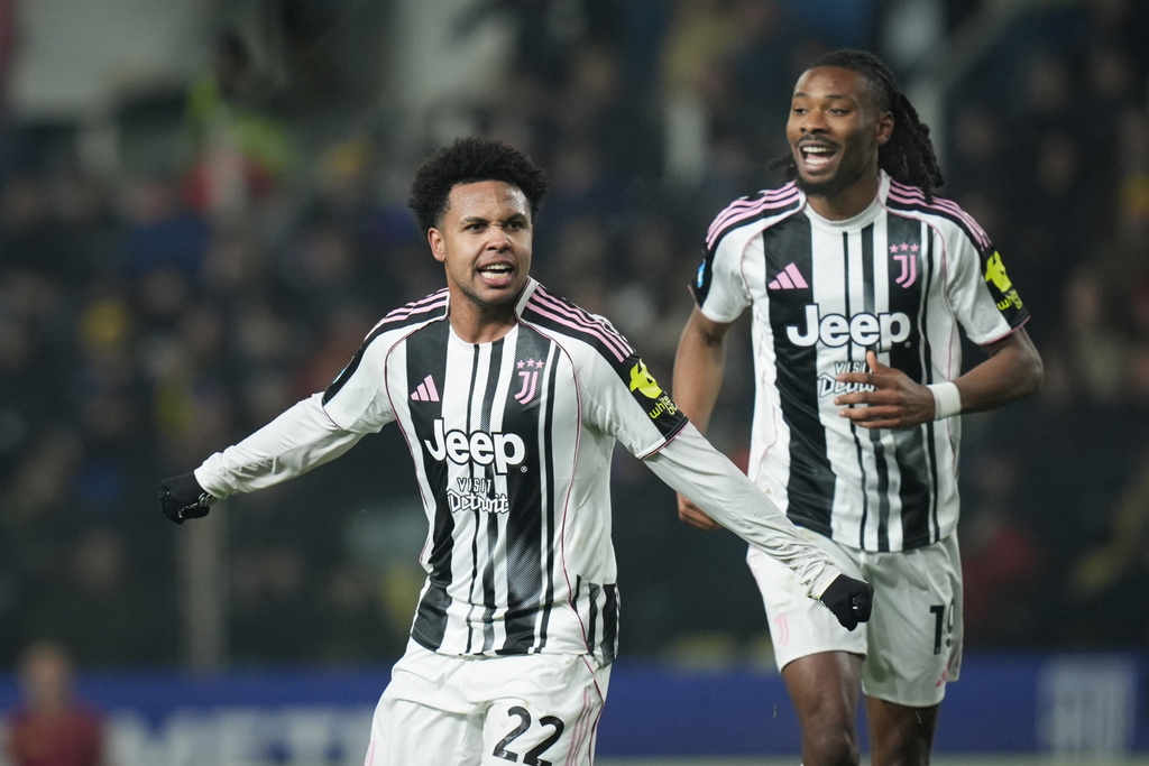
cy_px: 383
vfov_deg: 3.4
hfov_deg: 5.2
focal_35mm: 400
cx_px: 574
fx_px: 12768
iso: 2500
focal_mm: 400
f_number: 3.2
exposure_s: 1/1600
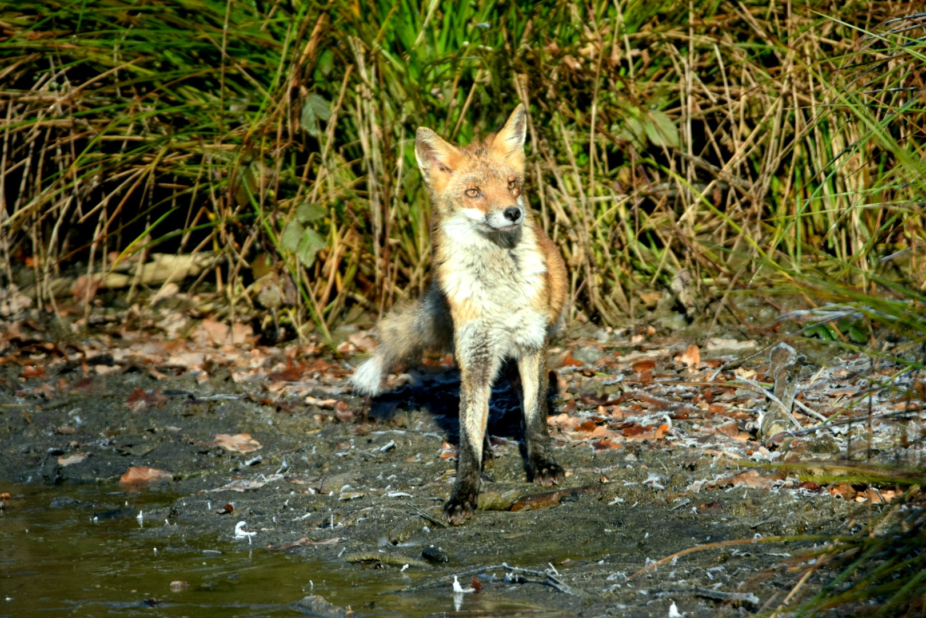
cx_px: 463
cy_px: 309
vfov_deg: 1.5
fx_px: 23148
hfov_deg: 2.3
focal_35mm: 900
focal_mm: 600
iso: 800
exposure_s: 1/1667
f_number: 6.3
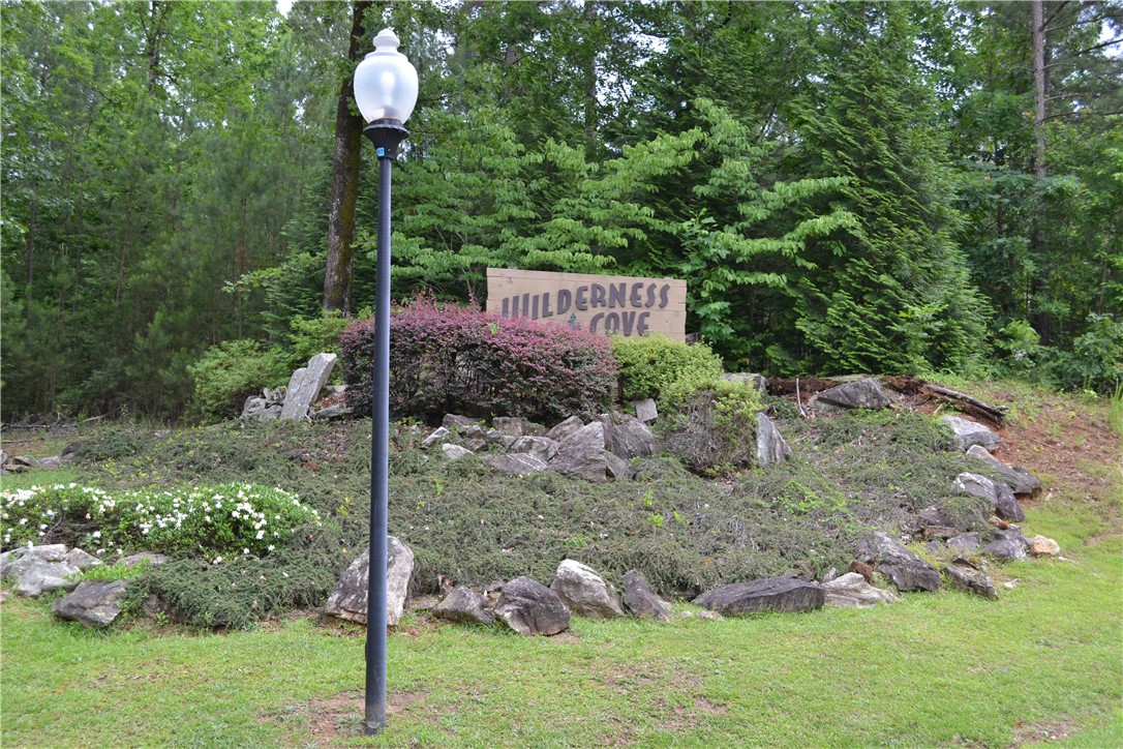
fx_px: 1216
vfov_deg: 34.2
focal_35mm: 39
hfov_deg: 49.6
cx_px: 562
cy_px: 374
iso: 320
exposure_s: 1/125
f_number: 5.6
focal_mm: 26
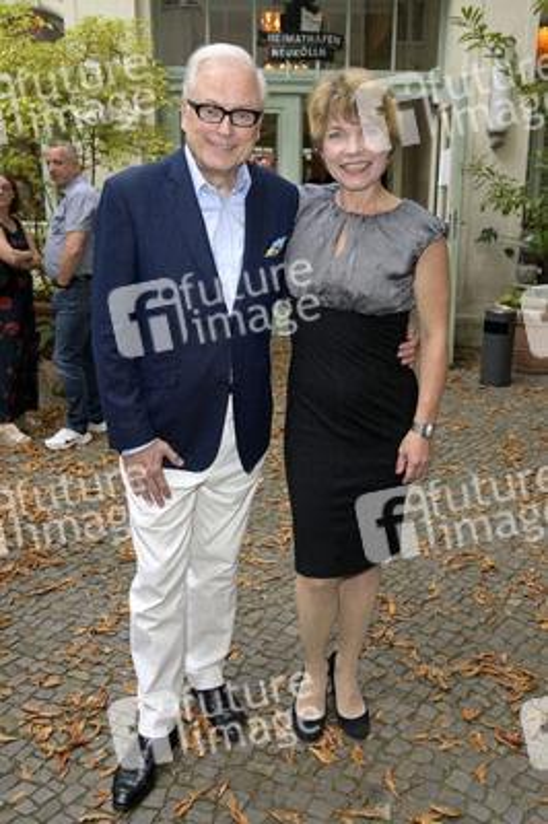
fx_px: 686
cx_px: 274
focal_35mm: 30
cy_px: 412
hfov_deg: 43.5
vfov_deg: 62.0
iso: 500
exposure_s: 1/200
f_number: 4.5
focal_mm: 30
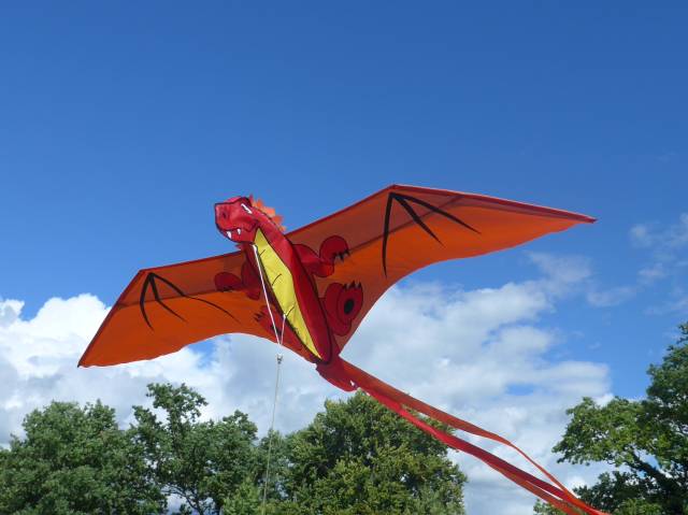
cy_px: 258
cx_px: 344
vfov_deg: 48.2
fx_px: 576
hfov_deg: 61.7
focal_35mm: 29
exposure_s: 1/1600
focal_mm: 6
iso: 80
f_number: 3.2
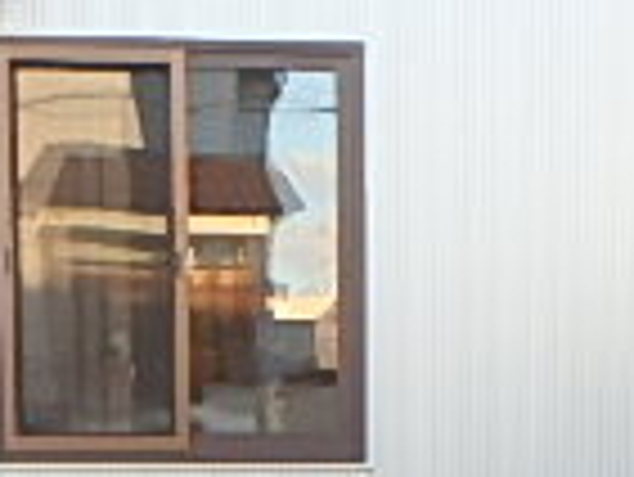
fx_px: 1741
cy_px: 711
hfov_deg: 20.5
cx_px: 454
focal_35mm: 95
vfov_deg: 14.5
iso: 125
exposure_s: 1/60
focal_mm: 3.7
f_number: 3.5
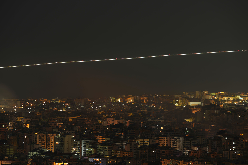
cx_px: 124
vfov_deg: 7.2
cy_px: 82
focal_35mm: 191
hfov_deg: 10.8
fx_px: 1316
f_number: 6.3
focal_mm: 191
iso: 50
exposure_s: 30
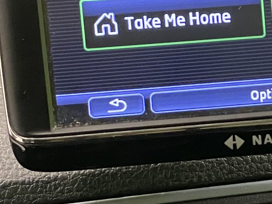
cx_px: 355
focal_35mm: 236
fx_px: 1854
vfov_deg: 6.2
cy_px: 285
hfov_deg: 8.3
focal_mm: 6
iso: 400
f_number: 2
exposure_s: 1/50
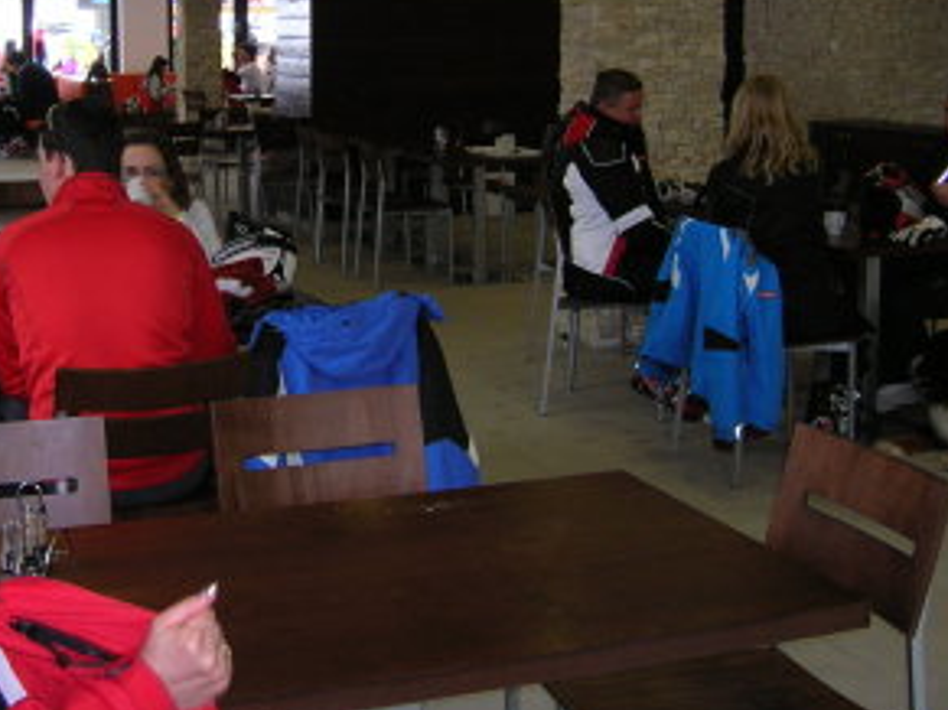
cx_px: 339
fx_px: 1533
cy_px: 171
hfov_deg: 34.1
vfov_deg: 25.7
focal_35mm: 56
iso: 75
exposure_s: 1/60.1
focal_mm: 5.7
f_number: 2.9
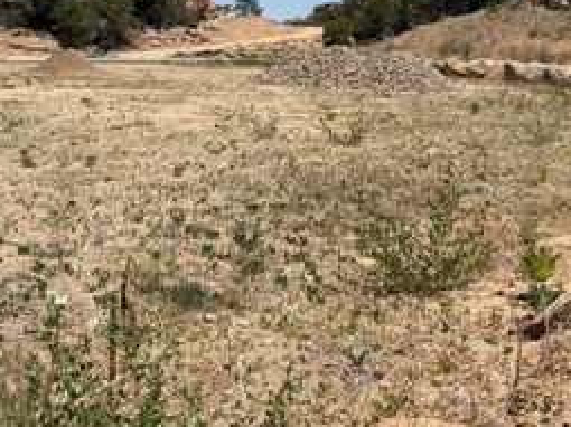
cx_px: 237
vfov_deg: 27.4
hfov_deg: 37.4
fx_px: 841
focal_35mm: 51
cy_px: 30
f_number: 1.6
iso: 50
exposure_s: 1/5348
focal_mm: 5.96
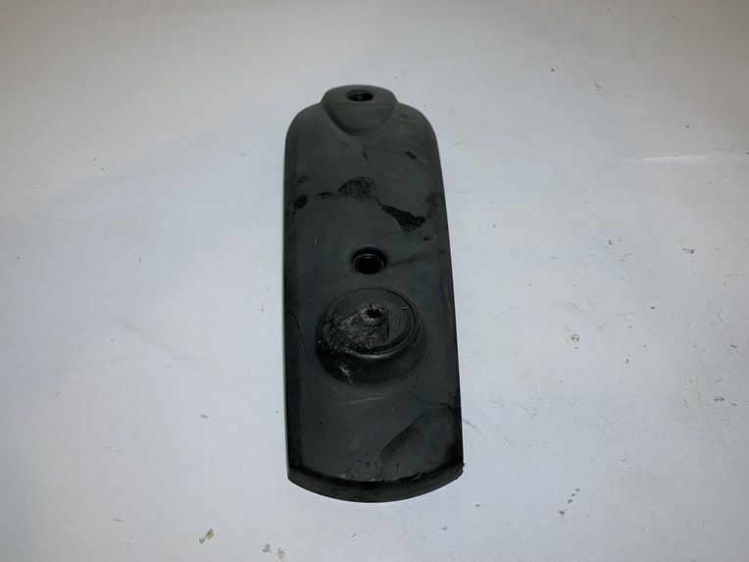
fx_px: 563
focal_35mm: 26
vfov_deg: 53.1
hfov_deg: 67.3
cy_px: 281
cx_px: 374
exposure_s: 1/121
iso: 50
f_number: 1.8
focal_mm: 4.25
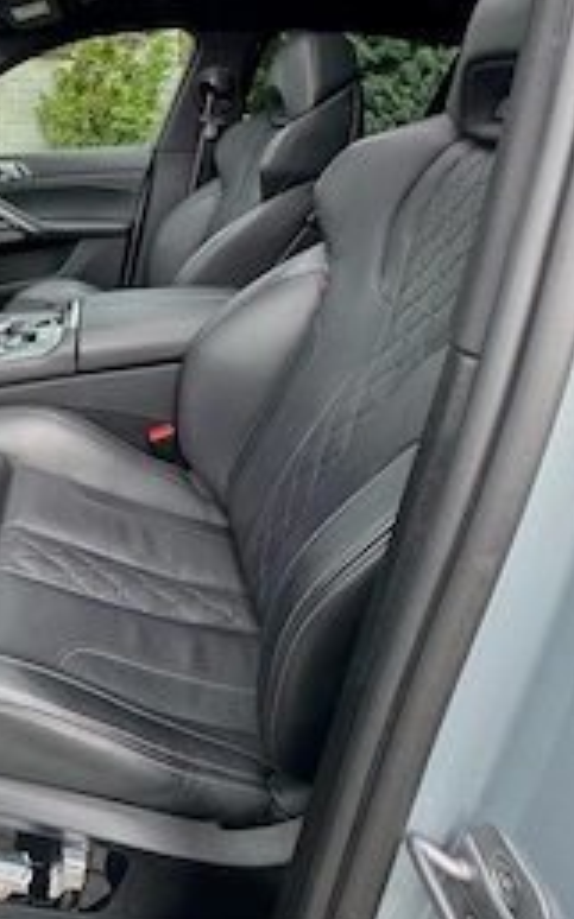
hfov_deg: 47.2
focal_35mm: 23
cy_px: 228
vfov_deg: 71.8
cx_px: 50
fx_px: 576
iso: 80
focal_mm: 2.22
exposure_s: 1/122
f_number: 2.2
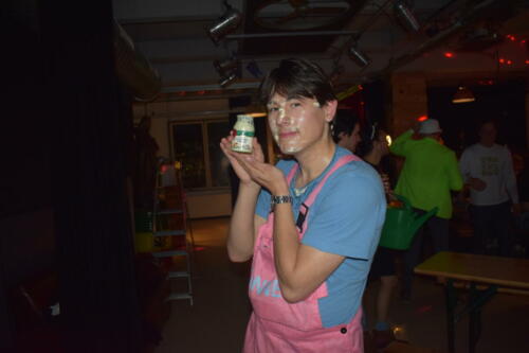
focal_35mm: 27
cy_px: 176
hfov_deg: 67.4
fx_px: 397
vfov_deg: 47.9
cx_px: 264
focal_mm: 18
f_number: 3.5
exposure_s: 1/60
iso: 1250
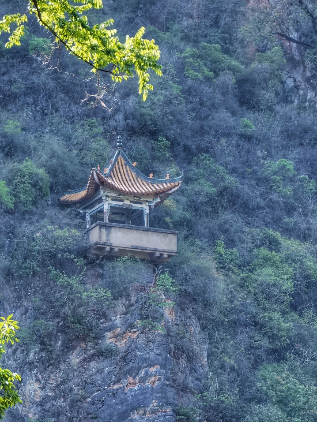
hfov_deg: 4.4
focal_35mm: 336
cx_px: 132
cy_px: 194
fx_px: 4102
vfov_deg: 5.9
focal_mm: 28.21
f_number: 4.4
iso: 100
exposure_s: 1/50
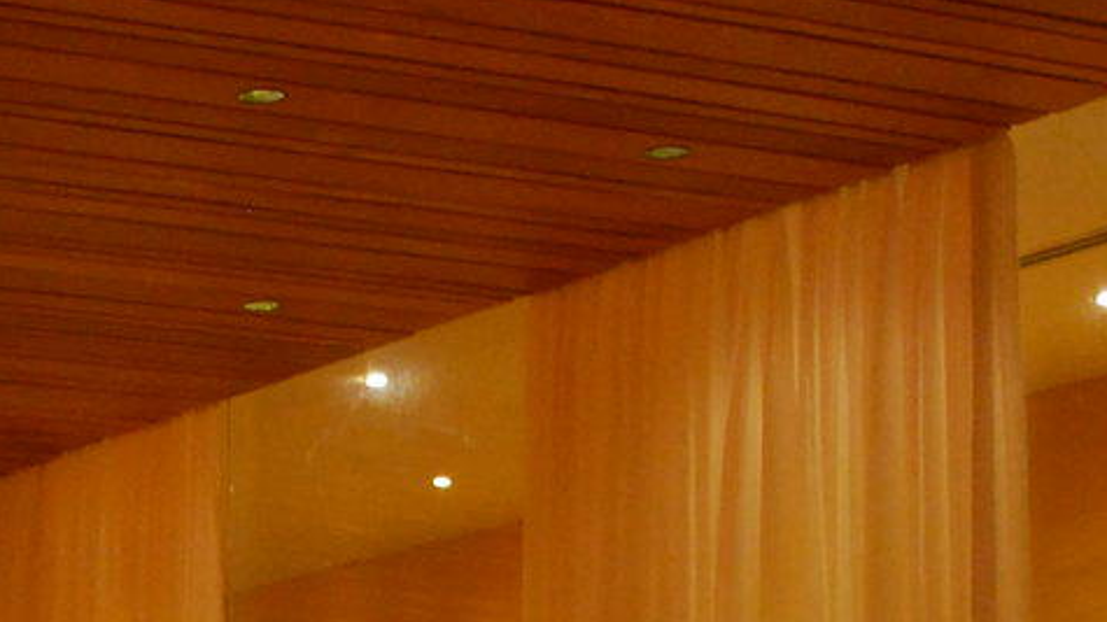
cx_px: -193
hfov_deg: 16.9
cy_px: 914
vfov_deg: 9.7
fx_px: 3580
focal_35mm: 122
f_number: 3.5
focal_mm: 18
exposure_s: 1/10
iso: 800
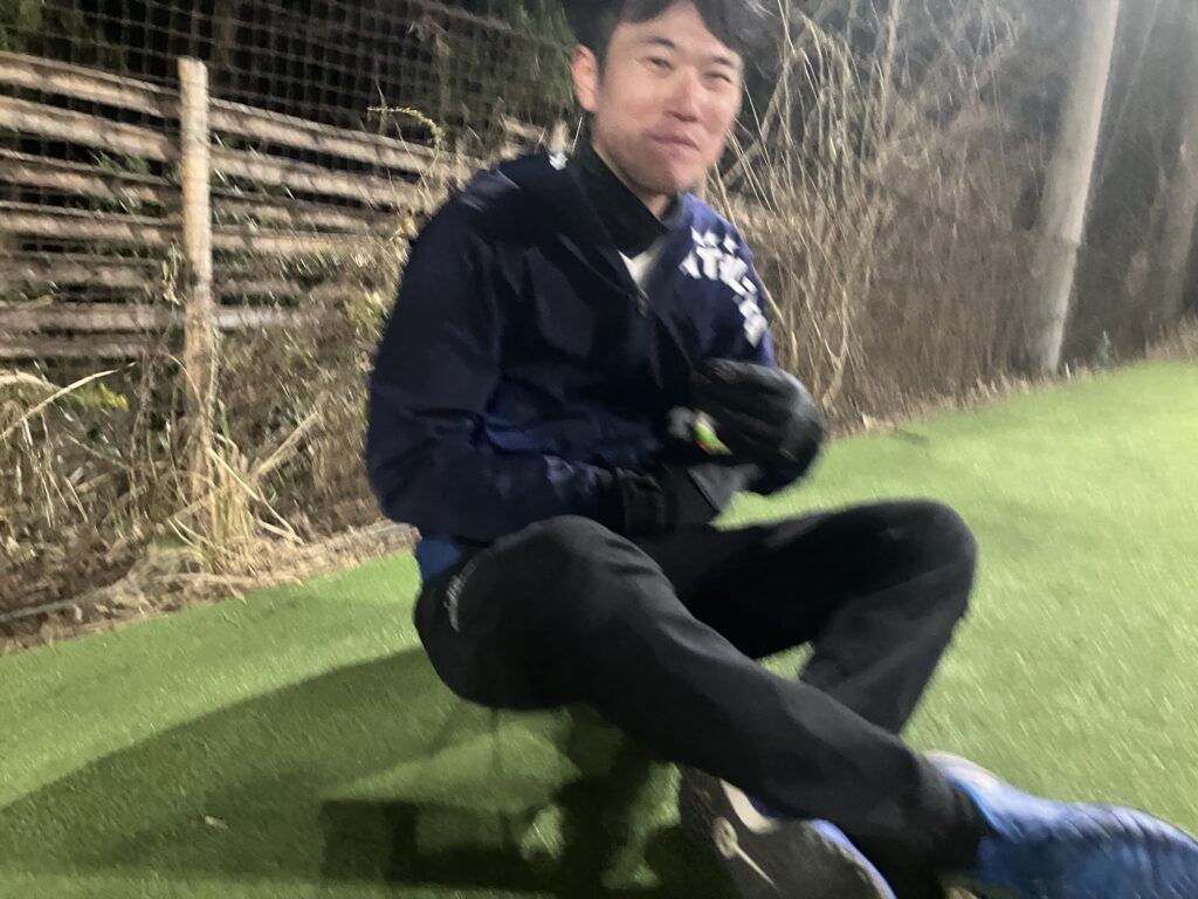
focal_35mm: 28
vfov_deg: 49.7
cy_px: 450
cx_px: 599
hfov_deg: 63.4
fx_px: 969
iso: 640
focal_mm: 3.99
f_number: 1.8
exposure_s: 1/22
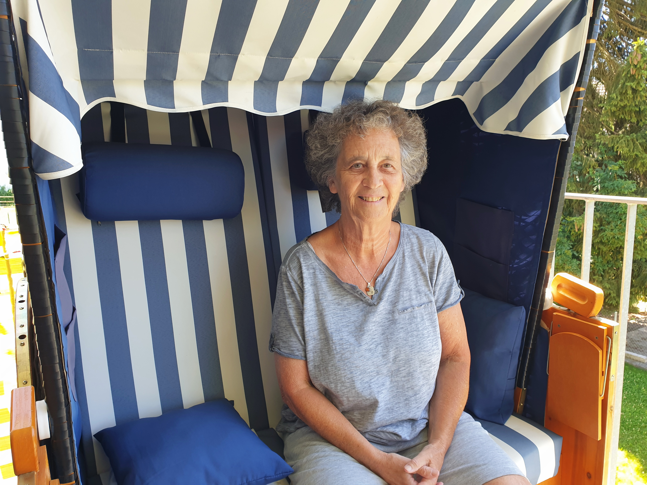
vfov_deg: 53.1
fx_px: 486
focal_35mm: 26
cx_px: 324
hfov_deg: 67.3
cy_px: 242
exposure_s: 1/120
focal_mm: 4.3
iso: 64
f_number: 2.4
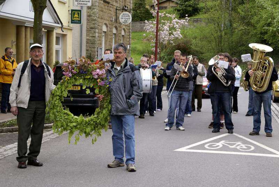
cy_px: 94
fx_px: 640
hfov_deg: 24.6
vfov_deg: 16.6
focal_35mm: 82
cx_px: 140
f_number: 7.1
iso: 100
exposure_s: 1/125
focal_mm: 55
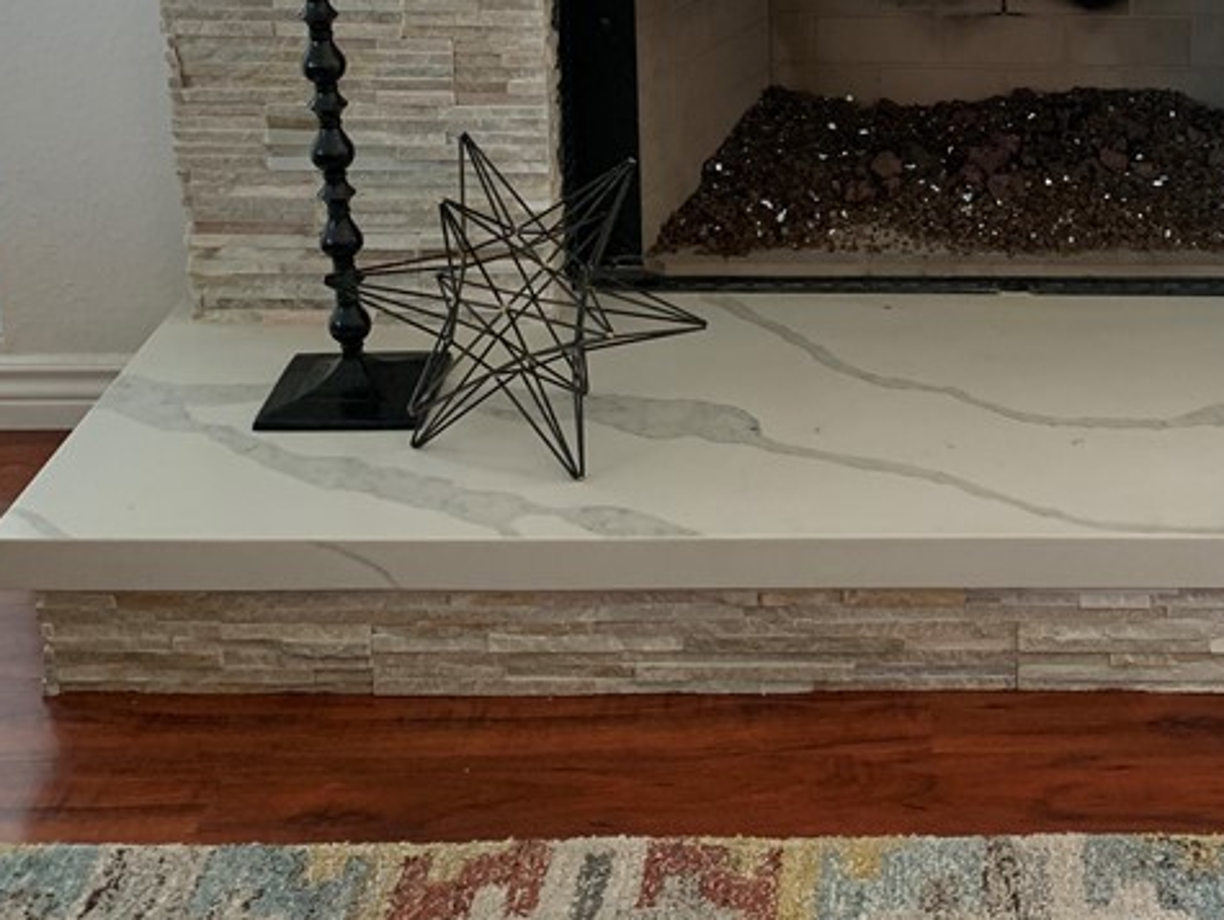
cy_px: 119
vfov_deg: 25.4
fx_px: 1982
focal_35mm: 56
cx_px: 1005
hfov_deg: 33.2
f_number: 1.8
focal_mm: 4.25
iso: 160
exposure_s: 1/60
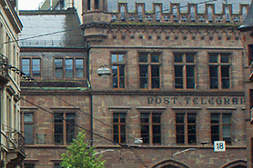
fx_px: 1166
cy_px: 120
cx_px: -141
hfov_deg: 11.8
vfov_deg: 8.3
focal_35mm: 166
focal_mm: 30
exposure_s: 1/500
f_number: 4.5
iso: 800
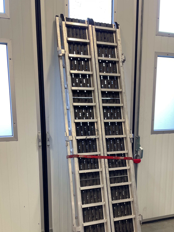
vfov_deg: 51.9
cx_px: 96
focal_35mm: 35
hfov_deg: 40.6
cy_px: 149
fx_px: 235
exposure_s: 1/100
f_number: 1.6
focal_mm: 4.2
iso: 125
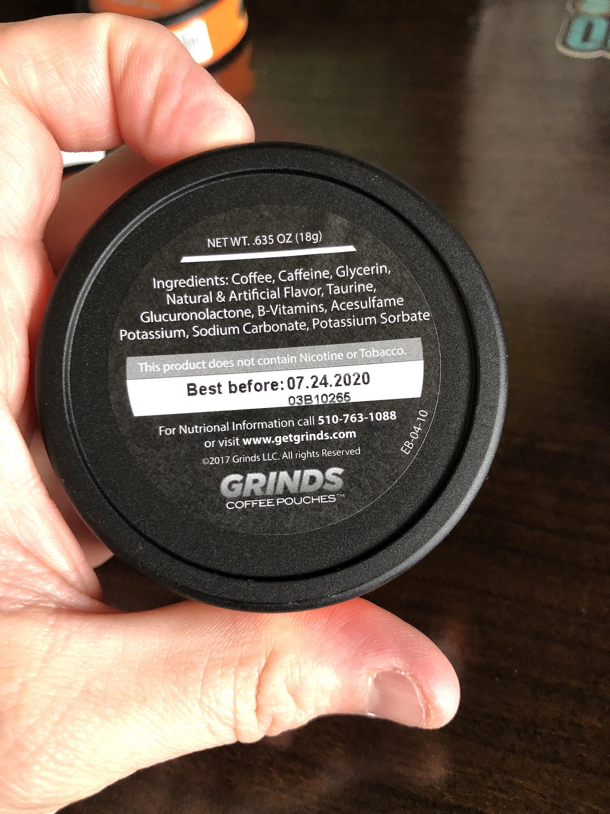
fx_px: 658
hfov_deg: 49.7
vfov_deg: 63.4
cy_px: 407
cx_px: 305
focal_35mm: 28
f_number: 1.8
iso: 100
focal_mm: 3.99
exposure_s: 1/15
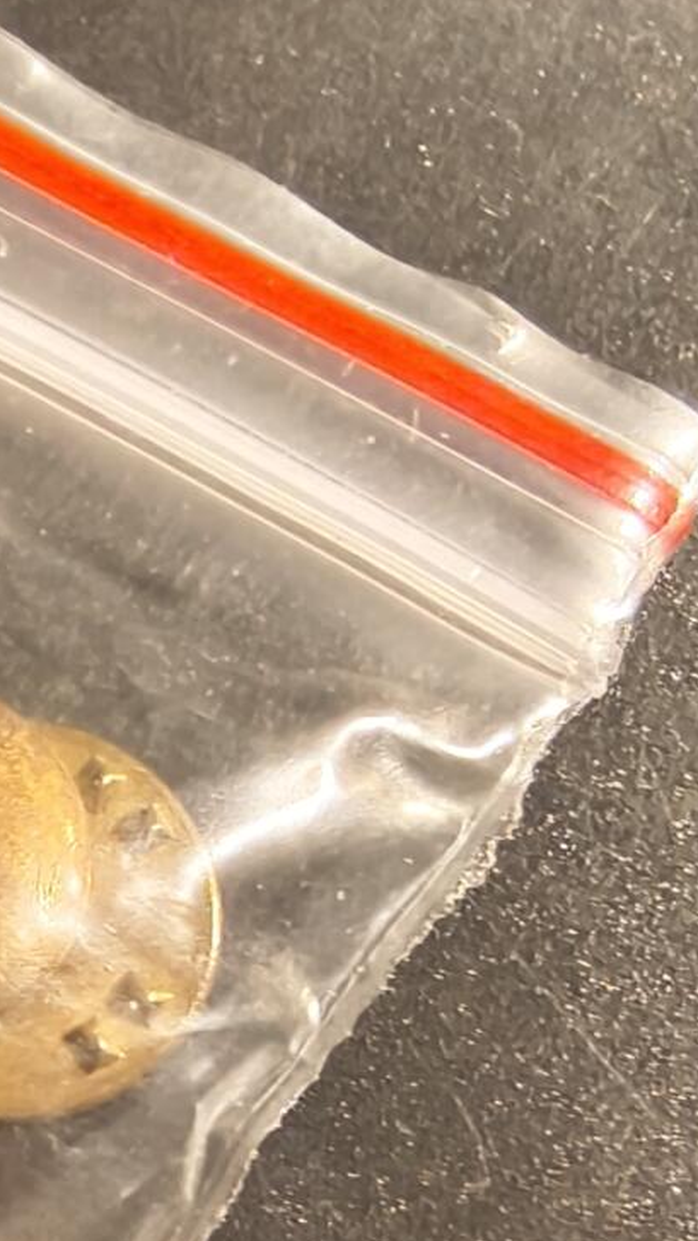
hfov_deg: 17.8
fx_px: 2040
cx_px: -275
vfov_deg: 31.3
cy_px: 1243
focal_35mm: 62
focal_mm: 2.32
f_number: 2
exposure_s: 1/50
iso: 640
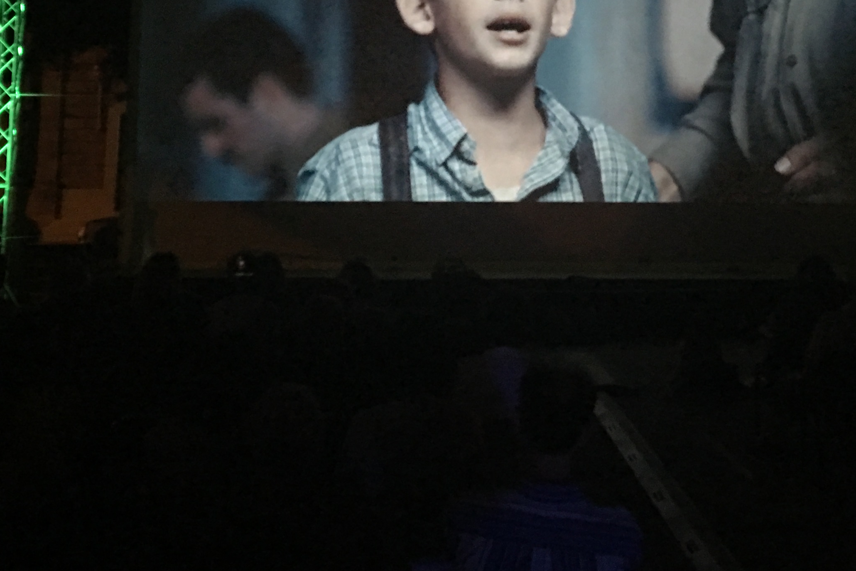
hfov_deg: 33.8
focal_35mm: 59
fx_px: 1403
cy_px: 35
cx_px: 535
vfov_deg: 22.3
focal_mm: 4.15
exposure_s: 1/4
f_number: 2.2
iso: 125
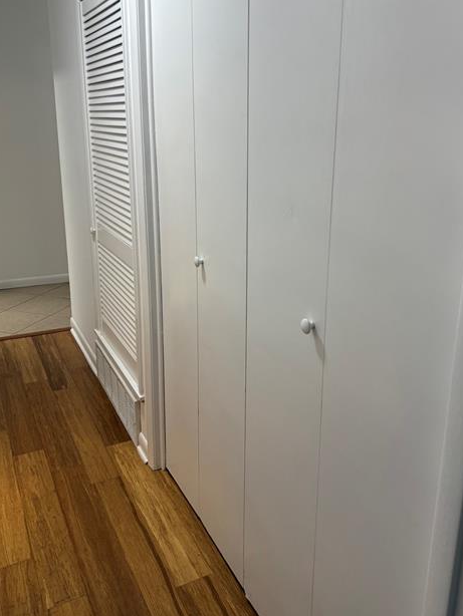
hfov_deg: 46.7
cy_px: 272
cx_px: 267
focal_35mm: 30
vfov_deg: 59.8
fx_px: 535
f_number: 1.78
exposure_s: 1/120
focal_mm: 6.76
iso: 160
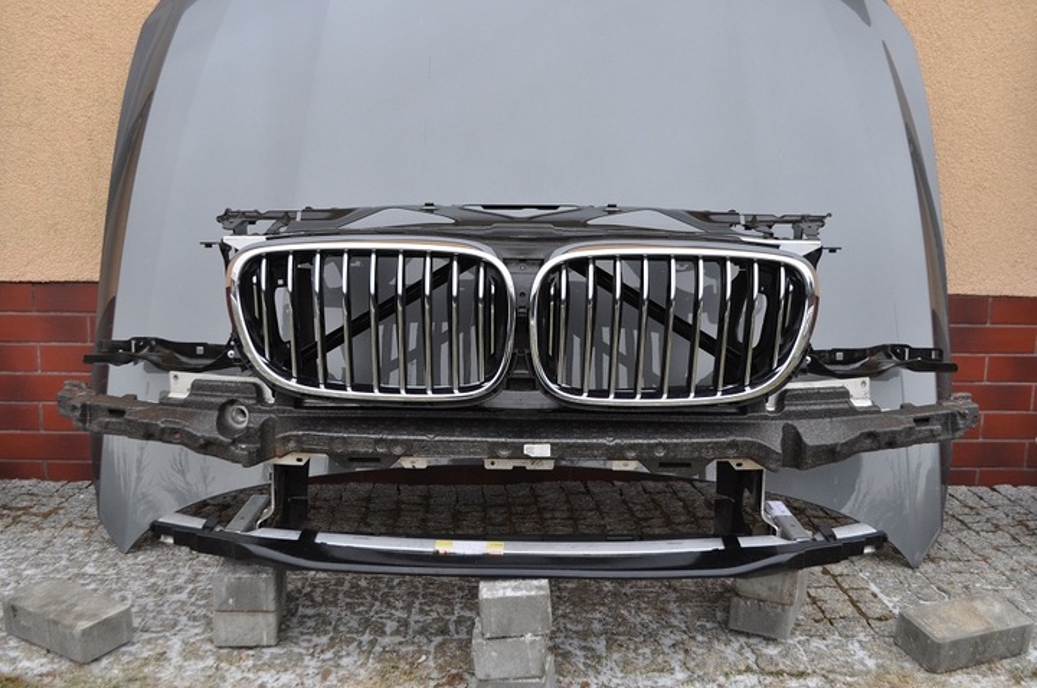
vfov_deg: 36.8
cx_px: 518
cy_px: 344
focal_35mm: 36
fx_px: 1036
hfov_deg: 53.2
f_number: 5
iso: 400
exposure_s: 1/100
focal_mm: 24
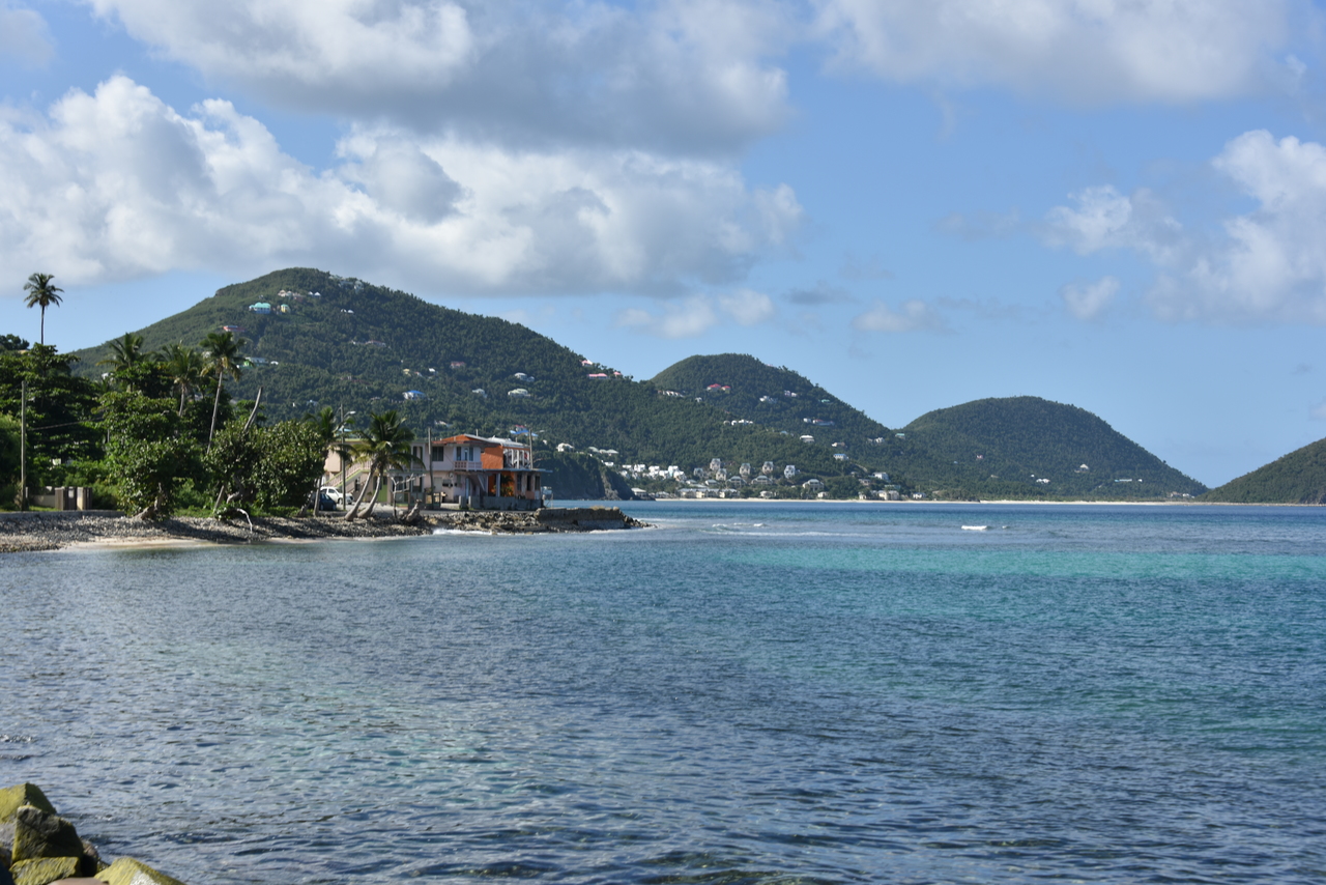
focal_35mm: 62
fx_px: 2284
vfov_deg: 21.9
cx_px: 663
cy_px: 442
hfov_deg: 32.4
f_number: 9
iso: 100
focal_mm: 62
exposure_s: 1/320
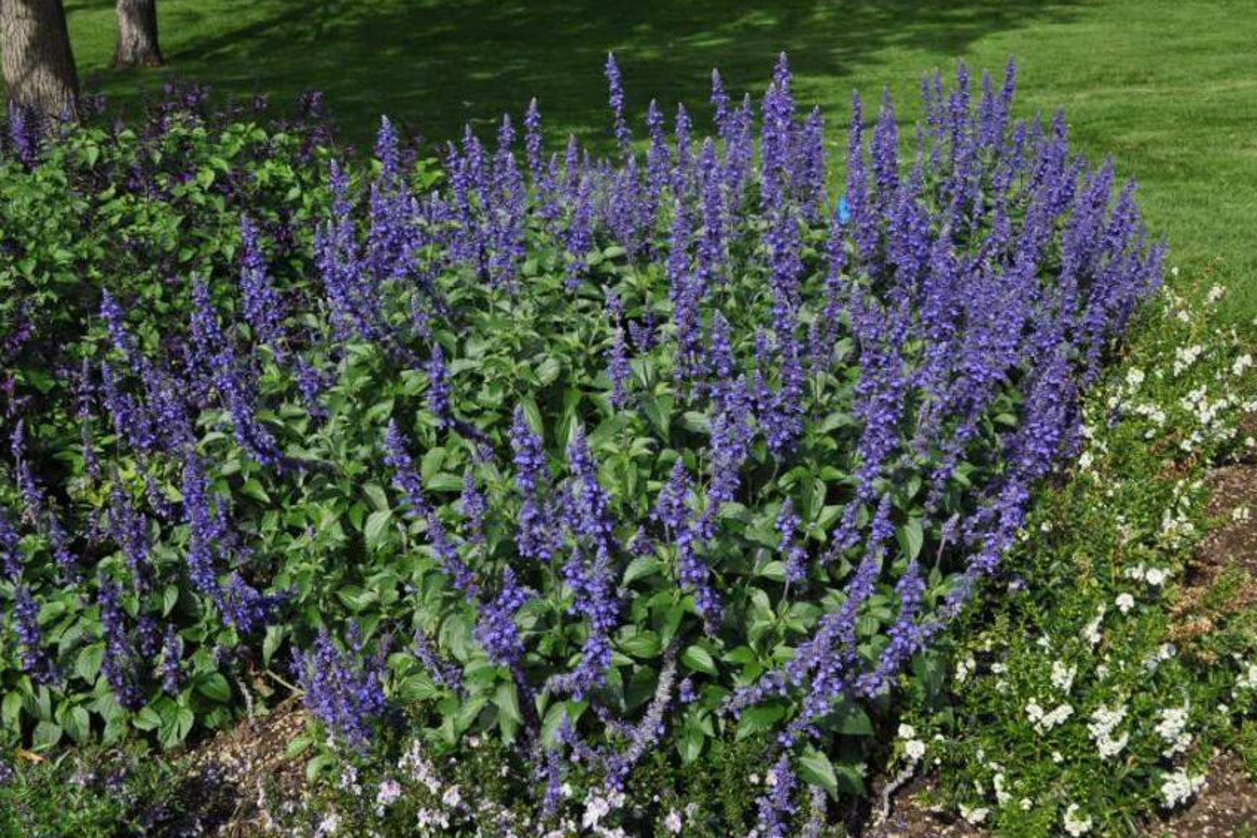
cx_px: 628
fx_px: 1501
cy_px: 423
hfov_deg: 45.4
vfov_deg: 31.2
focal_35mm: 43
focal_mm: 28
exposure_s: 1/250
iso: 200
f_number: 8
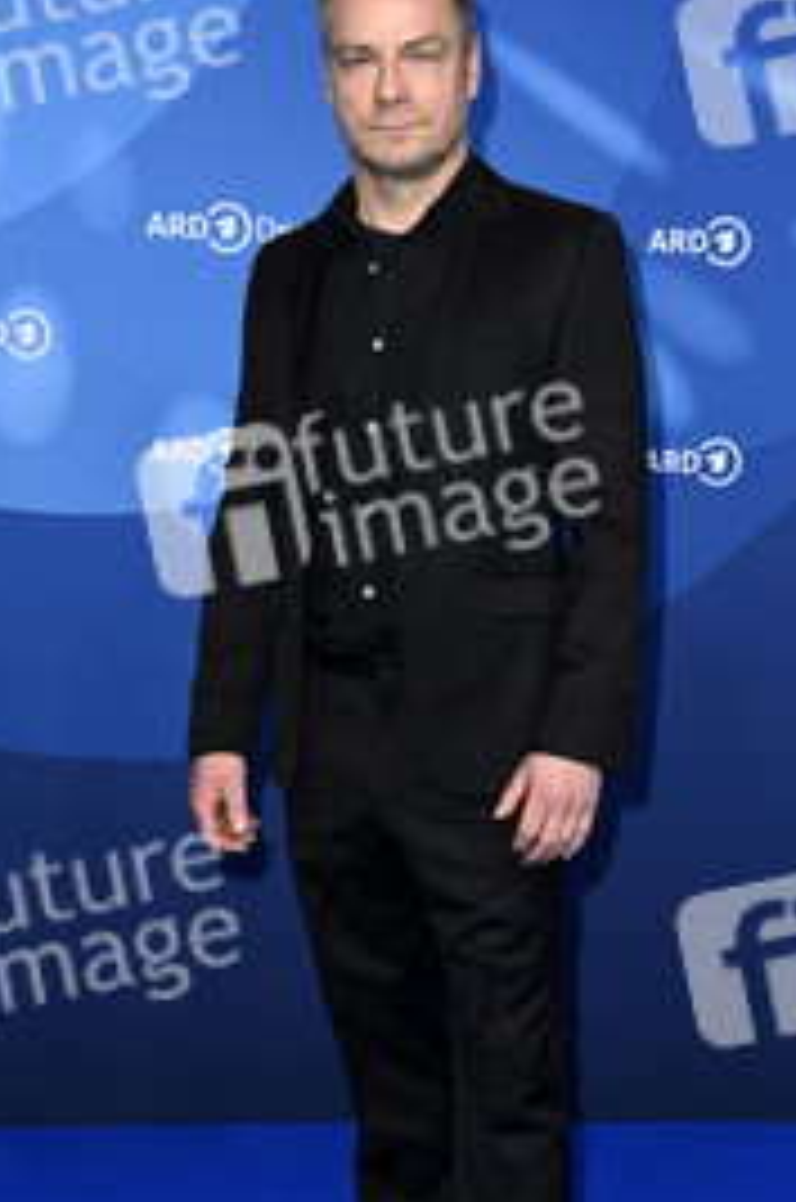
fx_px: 2797
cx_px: 499
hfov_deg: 16.2
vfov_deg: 24.2
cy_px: 716
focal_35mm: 84
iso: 800
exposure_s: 1/250
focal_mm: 56
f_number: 5.6
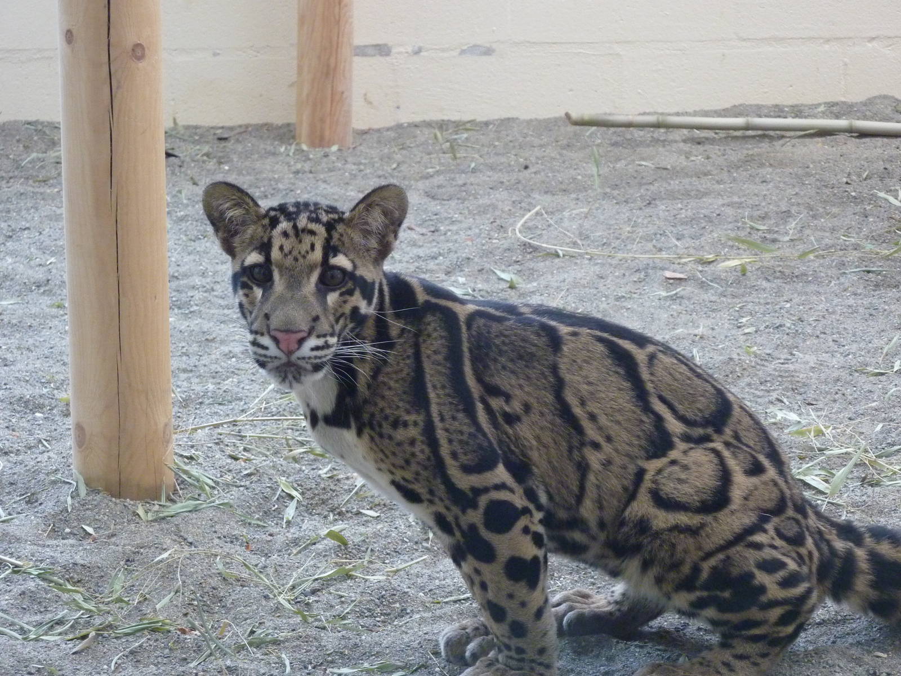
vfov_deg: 13.3
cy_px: 338
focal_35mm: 111
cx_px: 450
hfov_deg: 17.7
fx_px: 2889
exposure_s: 1/60
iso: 400
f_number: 4.4
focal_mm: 18.2
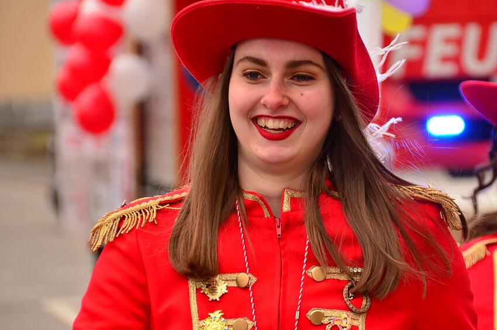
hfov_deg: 5.4
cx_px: 306
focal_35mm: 381
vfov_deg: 3.6
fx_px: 5252
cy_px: 168
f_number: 6.3
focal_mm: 200
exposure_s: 1/400
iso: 400
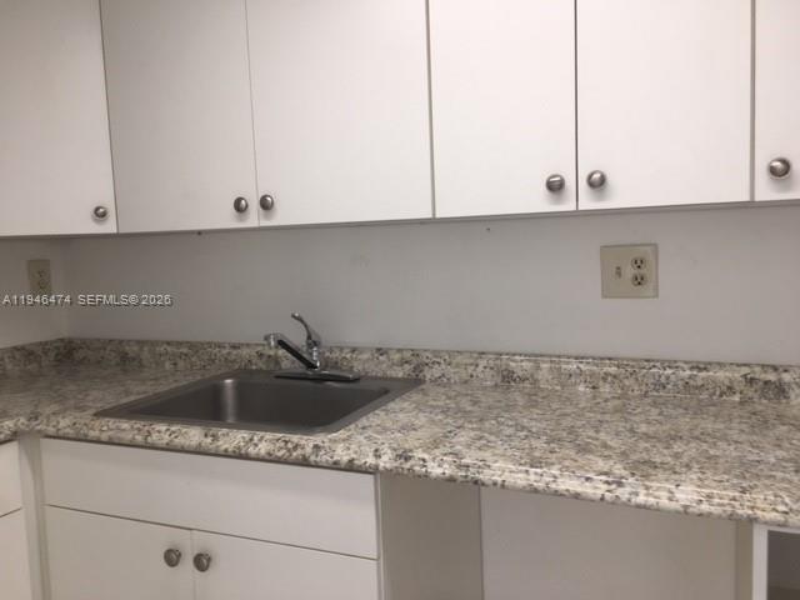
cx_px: 400
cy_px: 300
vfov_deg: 48.2
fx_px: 670
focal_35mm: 29
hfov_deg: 61.7
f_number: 2.2
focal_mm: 4.15
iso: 32
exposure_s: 1/60
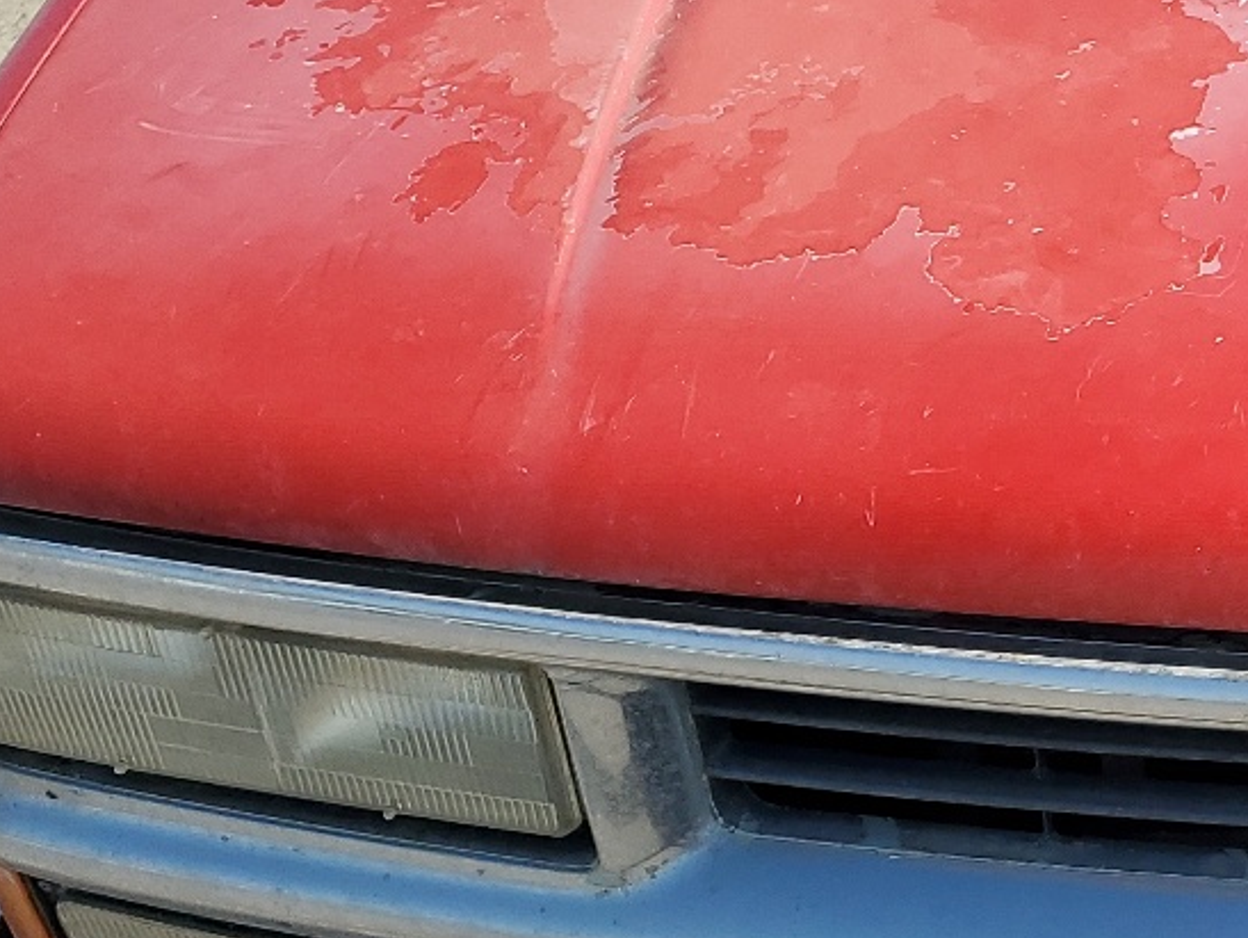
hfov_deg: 22.8
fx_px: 2742
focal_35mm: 76
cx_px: 1627
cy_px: 671
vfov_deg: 19.3
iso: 50
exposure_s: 1/2500
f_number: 1.5
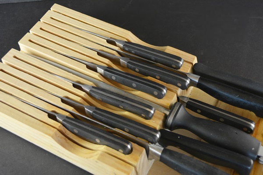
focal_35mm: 48
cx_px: 132
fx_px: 351
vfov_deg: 28.1
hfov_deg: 41.1
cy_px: 88
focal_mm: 32
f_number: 4.8
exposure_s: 1/80
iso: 400
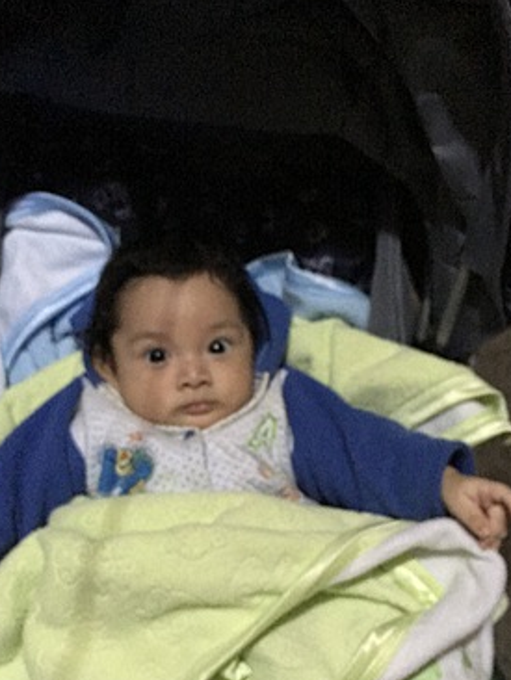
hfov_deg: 37.8
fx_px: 747
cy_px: 411
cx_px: 247
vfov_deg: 48.6
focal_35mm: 38
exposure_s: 1/15
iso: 500
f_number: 2.2
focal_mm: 4.15
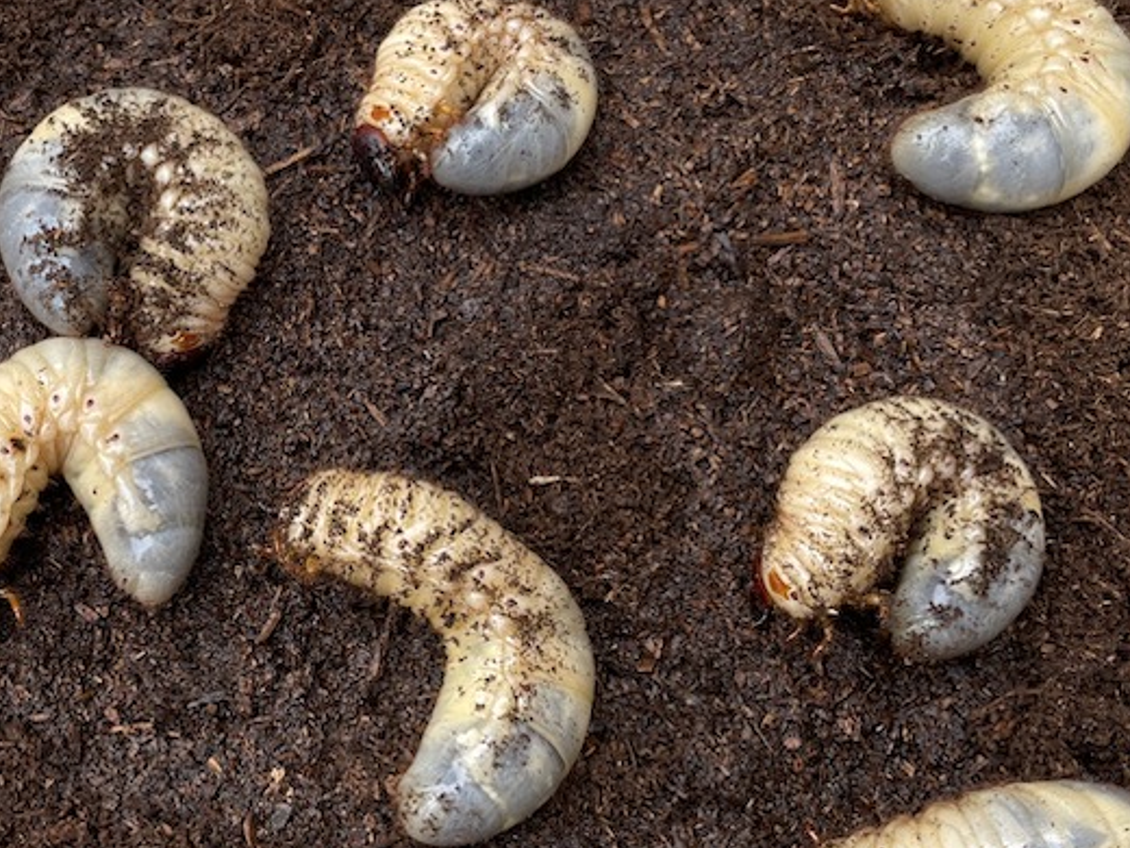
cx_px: 285
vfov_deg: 29.0
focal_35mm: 50
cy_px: 337
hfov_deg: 37.3
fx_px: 1632
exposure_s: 1/197
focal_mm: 4.2
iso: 32
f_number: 1.6
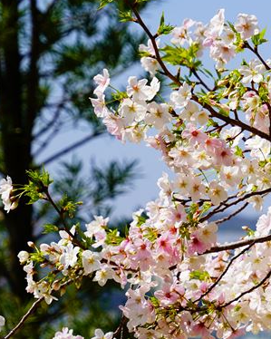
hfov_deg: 6.2
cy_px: 201
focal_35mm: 249
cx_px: 344
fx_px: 2497
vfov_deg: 7.8
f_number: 8
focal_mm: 124
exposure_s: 1/500
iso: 125
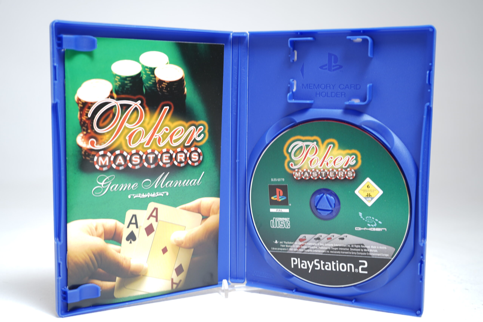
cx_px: 242
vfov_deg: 31.9
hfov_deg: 46.4
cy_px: 161
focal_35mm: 42
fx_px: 563
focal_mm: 42
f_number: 5.6
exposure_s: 1/2
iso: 64
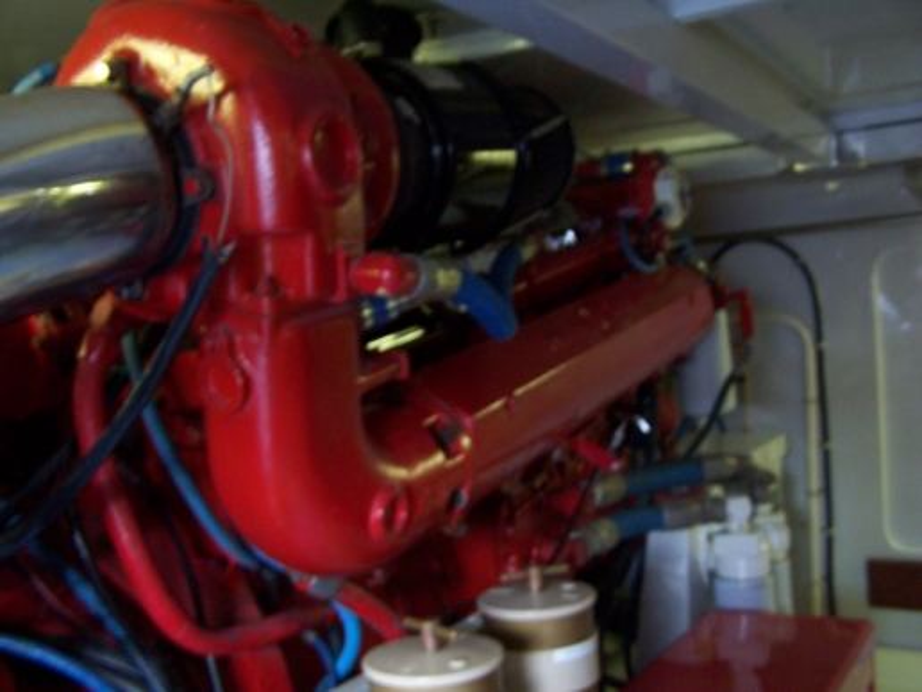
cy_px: 346
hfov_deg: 49.0
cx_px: 461
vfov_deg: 37.7
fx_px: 1012
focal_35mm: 38
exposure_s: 1/8
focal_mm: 6.3
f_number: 2.8
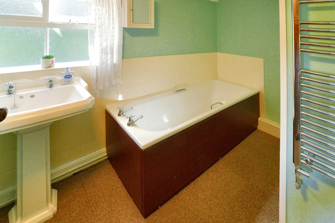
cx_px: 168
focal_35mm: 15
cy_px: 112
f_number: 8
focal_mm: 10
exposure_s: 1/15
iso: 560
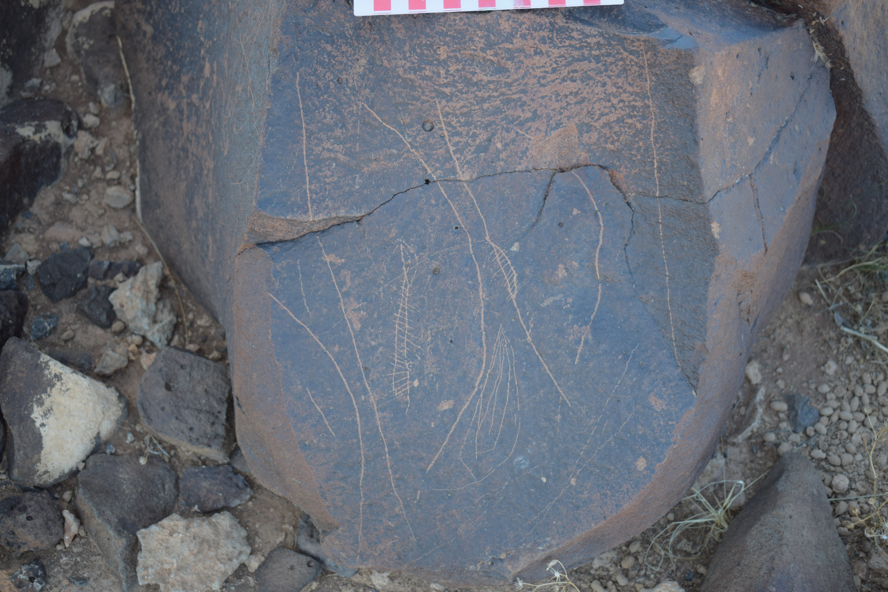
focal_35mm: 45
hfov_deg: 43.6
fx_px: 1110
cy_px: 296
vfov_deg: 29.9
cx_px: 444
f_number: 4.2
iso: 200
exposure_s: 1/125
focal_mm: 30
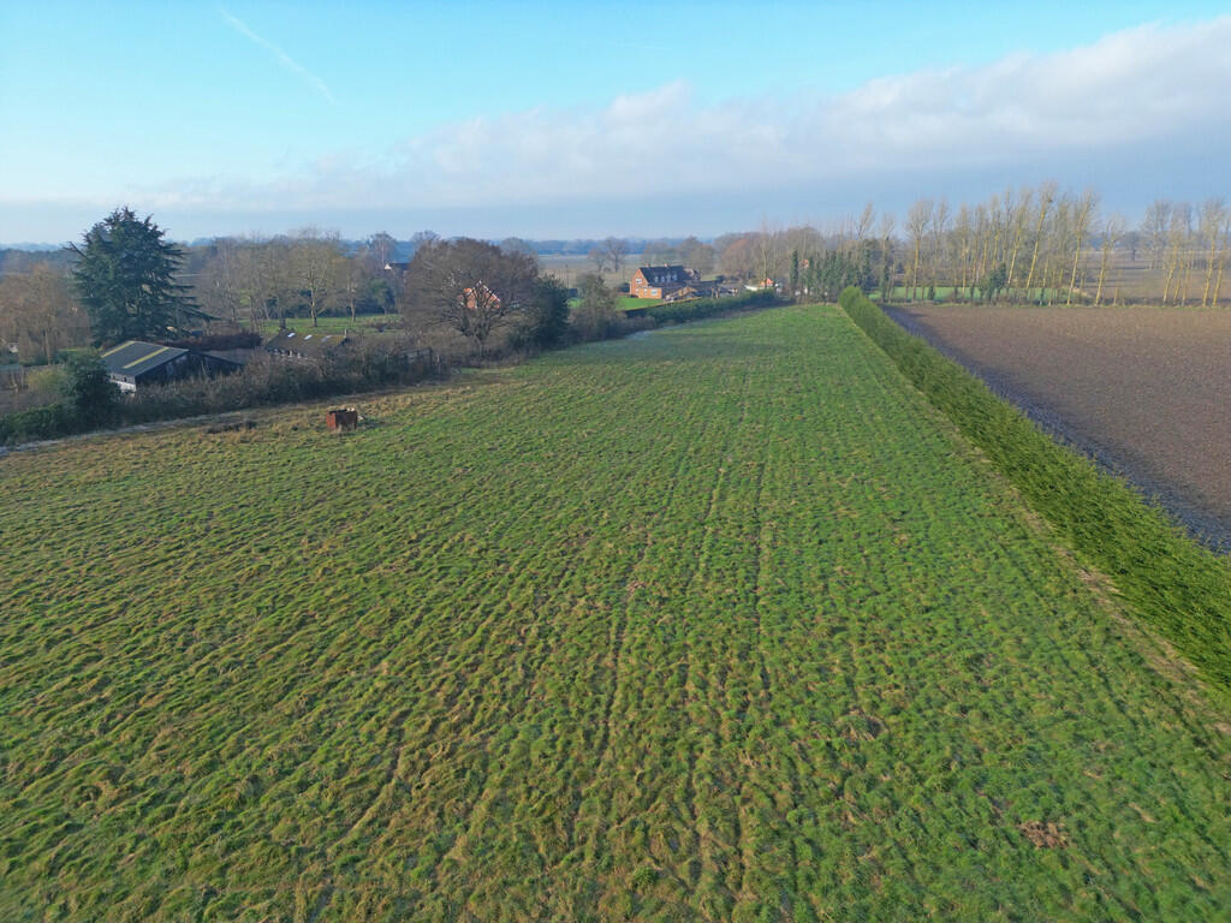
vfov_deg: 56.8
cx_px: 616
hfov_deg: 71.6
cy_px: 462
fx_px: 853
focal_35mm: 24
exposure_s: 1/1600
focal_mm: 6.72
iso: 120
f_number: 1.7
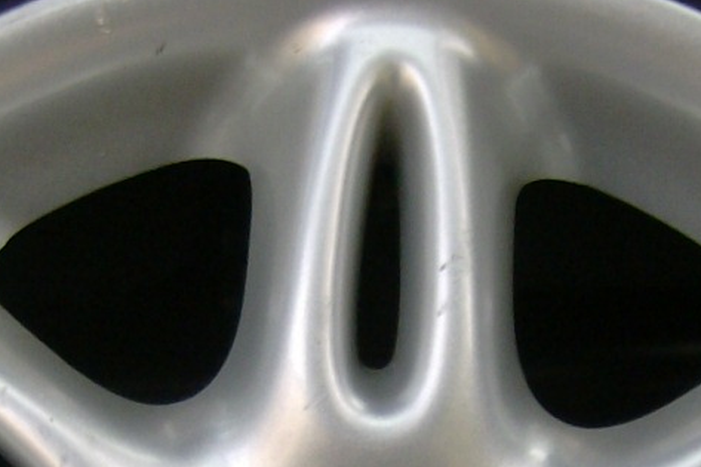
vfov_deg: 8.2
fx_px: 3153
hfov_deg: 12.7
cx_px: 338
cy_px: 814
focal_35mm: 162
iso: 100
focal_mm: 7.7
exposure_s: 1/143
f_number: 3.1
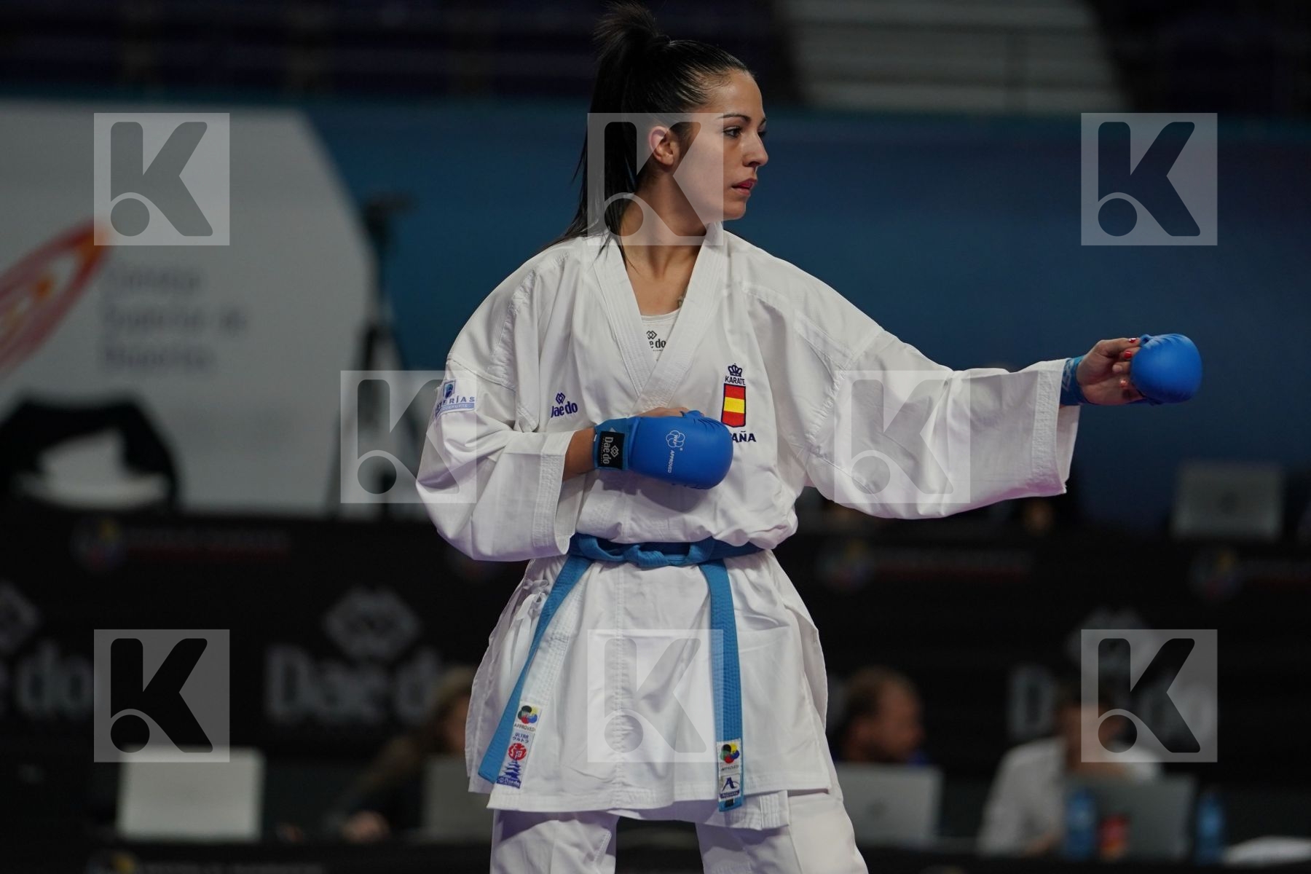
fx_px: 10924
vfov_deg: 4.6
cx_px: 656
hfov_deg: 6.9
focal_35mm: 300
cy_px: 437
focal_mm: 200
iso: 800
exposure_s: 1/1000
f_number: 2.8
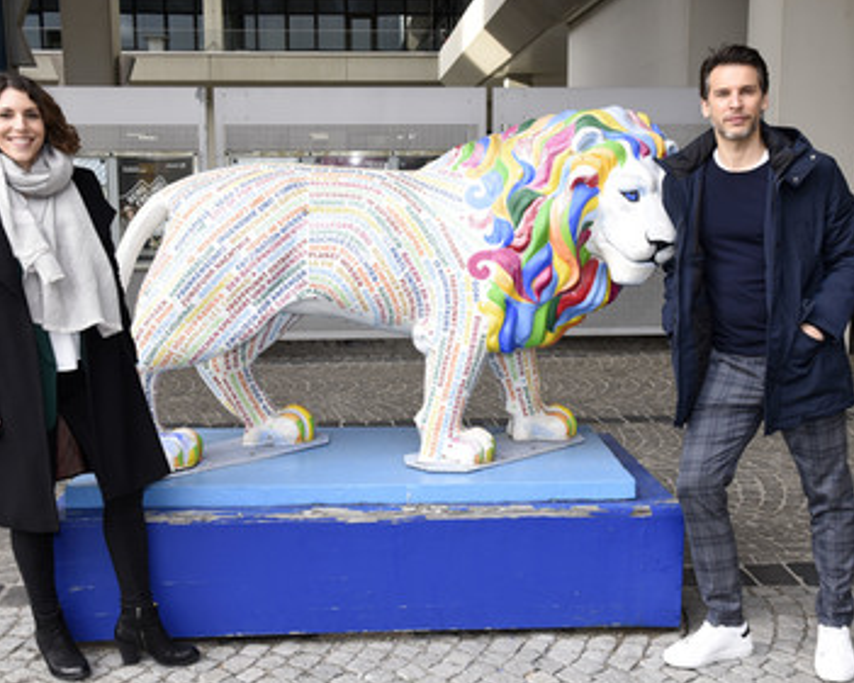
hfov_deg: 44.7
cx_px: 391
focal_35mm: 41
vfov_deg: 36.5
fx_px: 1037
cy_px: 352
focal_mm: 34
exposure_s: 1/160
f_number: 8
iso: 800
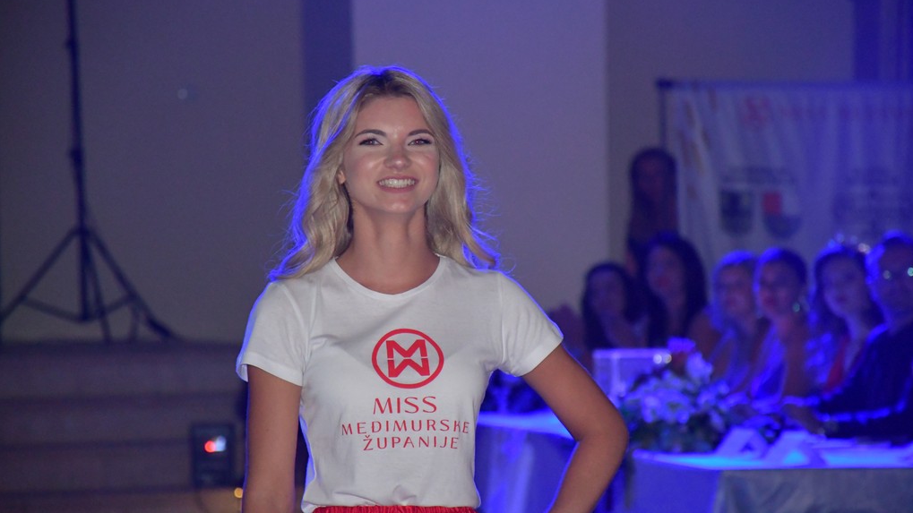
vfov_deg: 5.5
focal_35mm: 221
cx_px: 458
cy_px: 282
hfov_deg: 9.8
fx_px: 5350
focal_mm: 140
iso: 6400
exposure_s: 1/60
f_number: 5.6
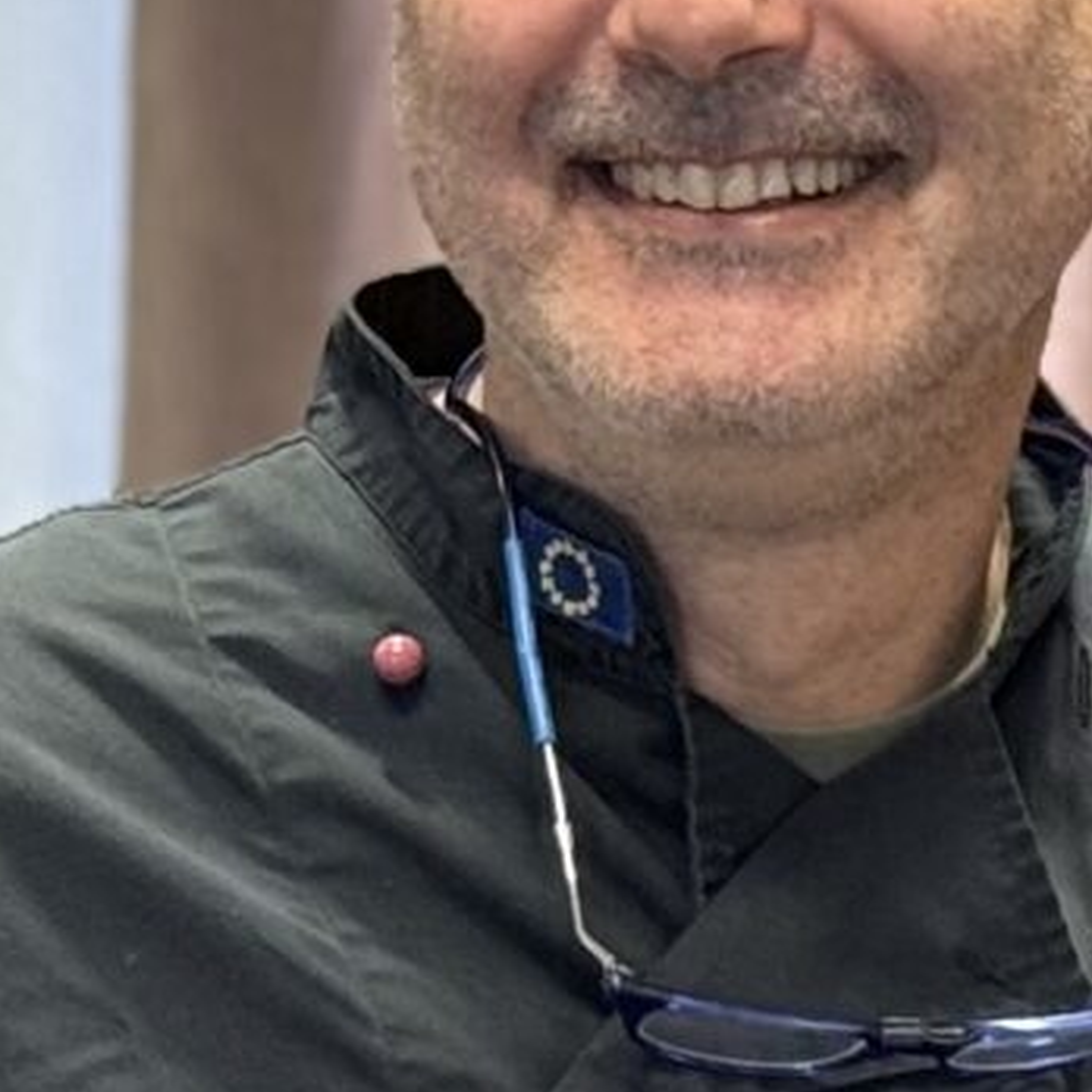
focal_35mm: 312
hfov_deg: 5.5
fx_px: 11135
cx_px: 2451
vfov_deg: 5.6
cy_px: 1230
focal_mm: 6.76
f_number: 1.78
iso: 200
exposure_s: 1/50
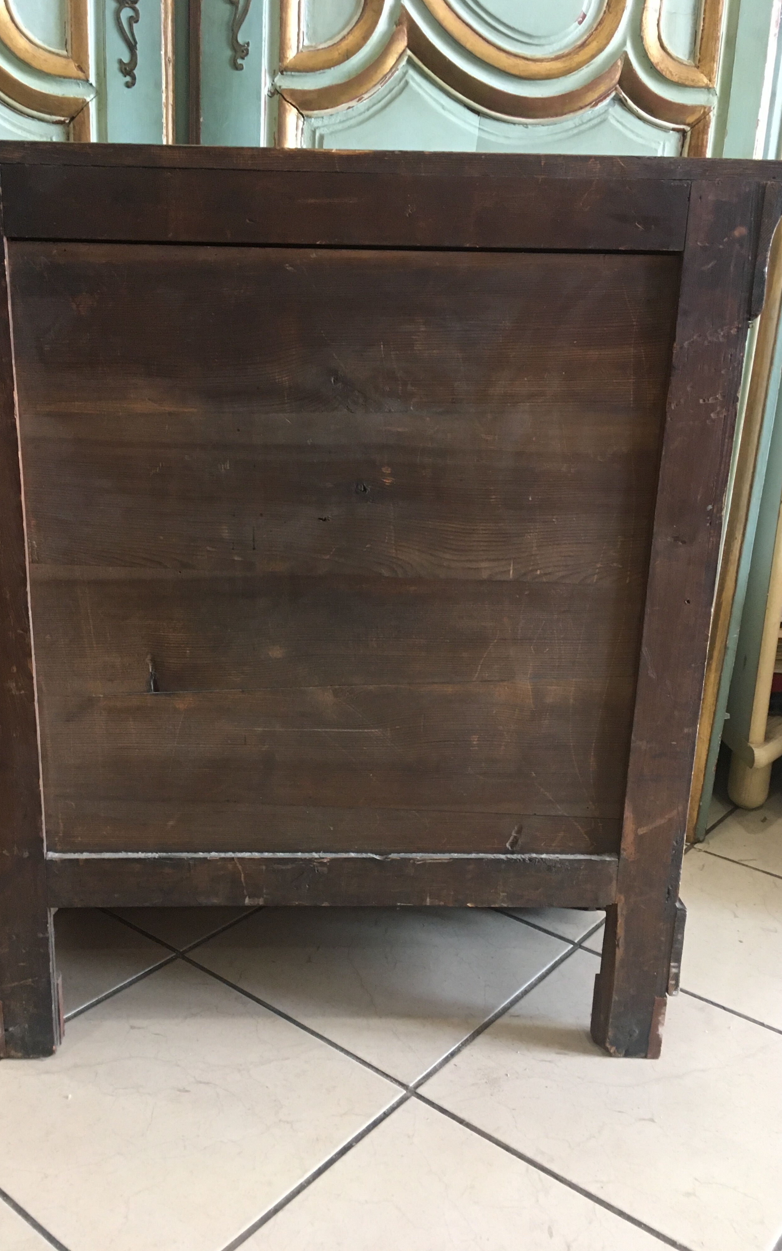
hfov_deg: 40.5
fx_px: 1057
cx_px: 340
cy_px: 623
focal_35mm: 31
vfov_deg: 61.2
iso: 200
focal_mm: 4.15
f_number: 2.2
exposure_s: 1/33
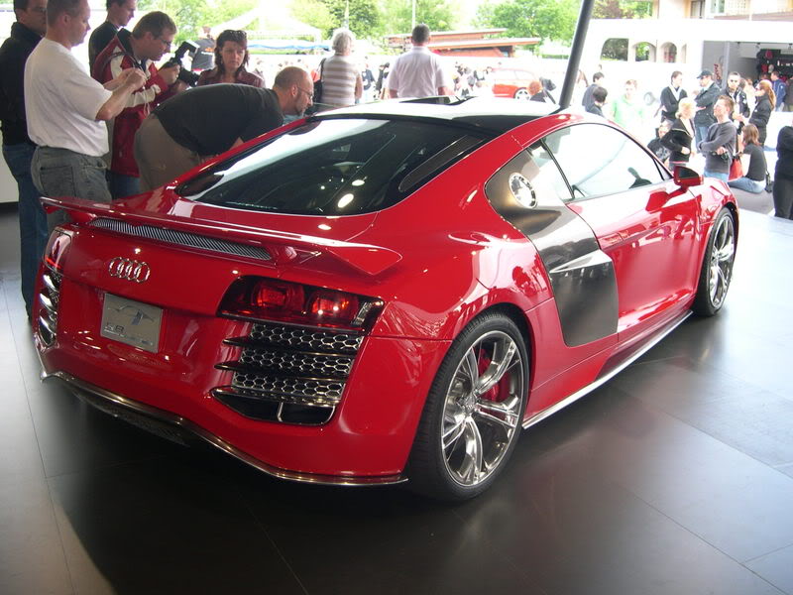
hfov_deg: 49.0
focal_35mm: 38
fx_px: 871
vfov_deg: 37.7
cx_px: 396
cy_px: 298
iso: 100
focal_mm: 8
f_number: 2.8
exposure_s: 1/76.9
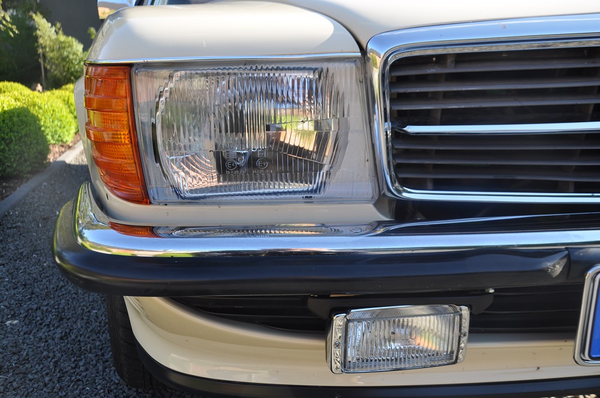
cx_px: 300
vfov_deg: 36.8
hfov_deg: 53.2
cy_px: 199
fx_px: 599
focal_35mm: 36
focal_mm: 24
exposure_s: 1/160
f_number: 6.3
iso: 200
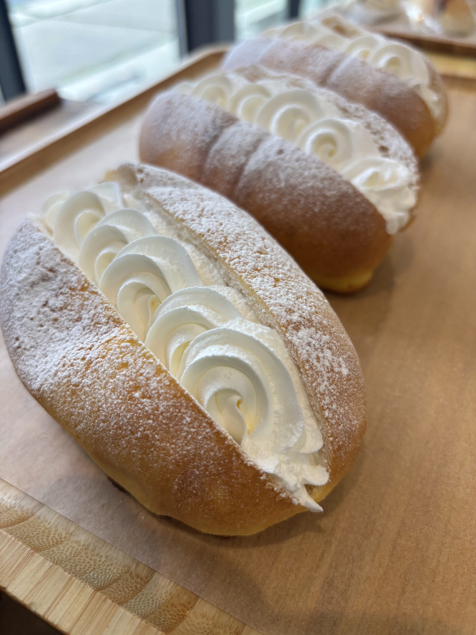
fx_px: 477
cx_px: 238
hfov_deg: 53.1
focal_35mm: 26
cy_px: 318
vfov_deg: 67.3
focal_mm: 5.96
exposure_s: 1/169
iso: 40
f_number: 1.6
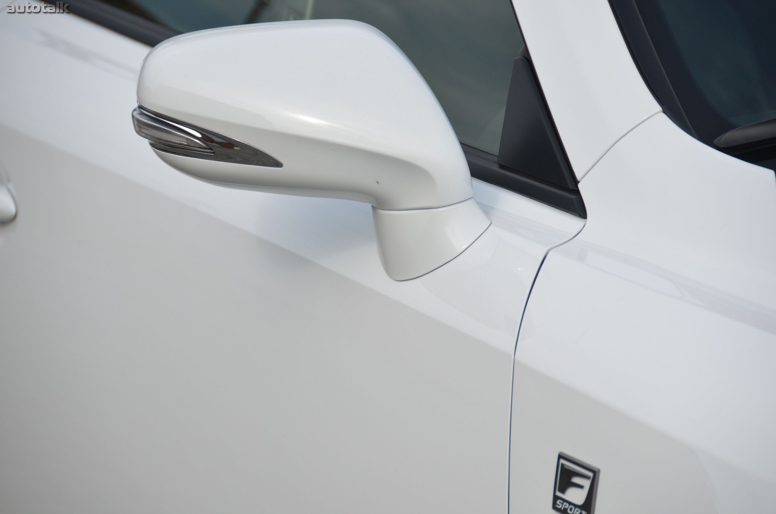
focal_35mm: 300
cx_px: 388
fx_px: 6453
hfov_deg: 6.9
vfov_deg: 4.6
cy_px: 257
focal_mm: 200
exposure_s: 1/1600
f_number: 6.3
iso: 400
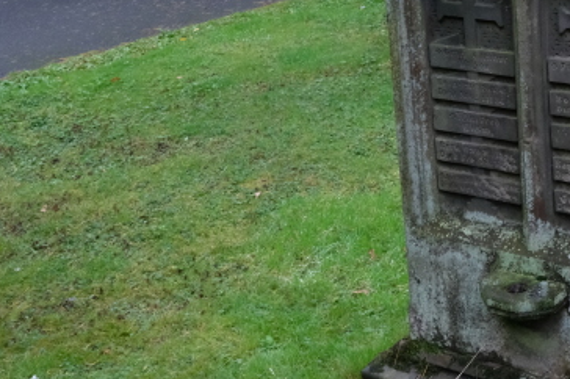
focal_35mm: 77
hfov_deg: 24.8
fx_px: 1218
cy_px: 168
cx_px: 603
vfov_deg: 17.7
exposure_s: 1/60
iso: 1600
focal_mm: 23
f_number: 16
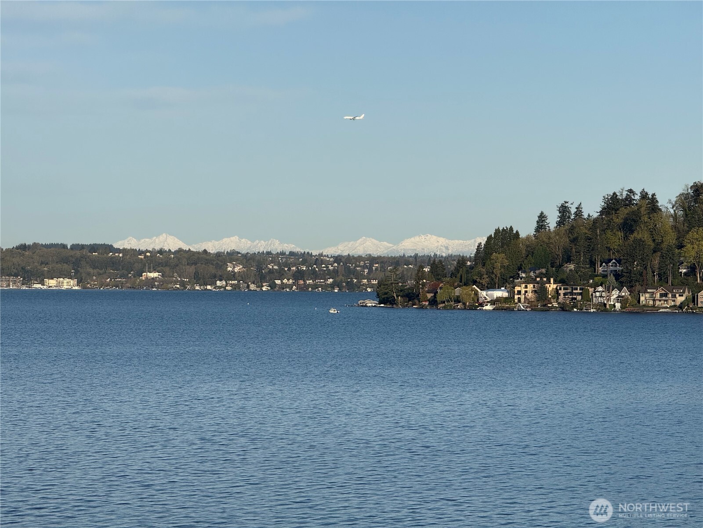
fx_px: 2437
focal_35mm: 120
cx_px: 352
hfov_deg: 16.4
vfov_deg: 12.3
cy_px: 264
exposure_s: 1/1546
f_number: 2.8
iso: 50
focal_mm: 15.66
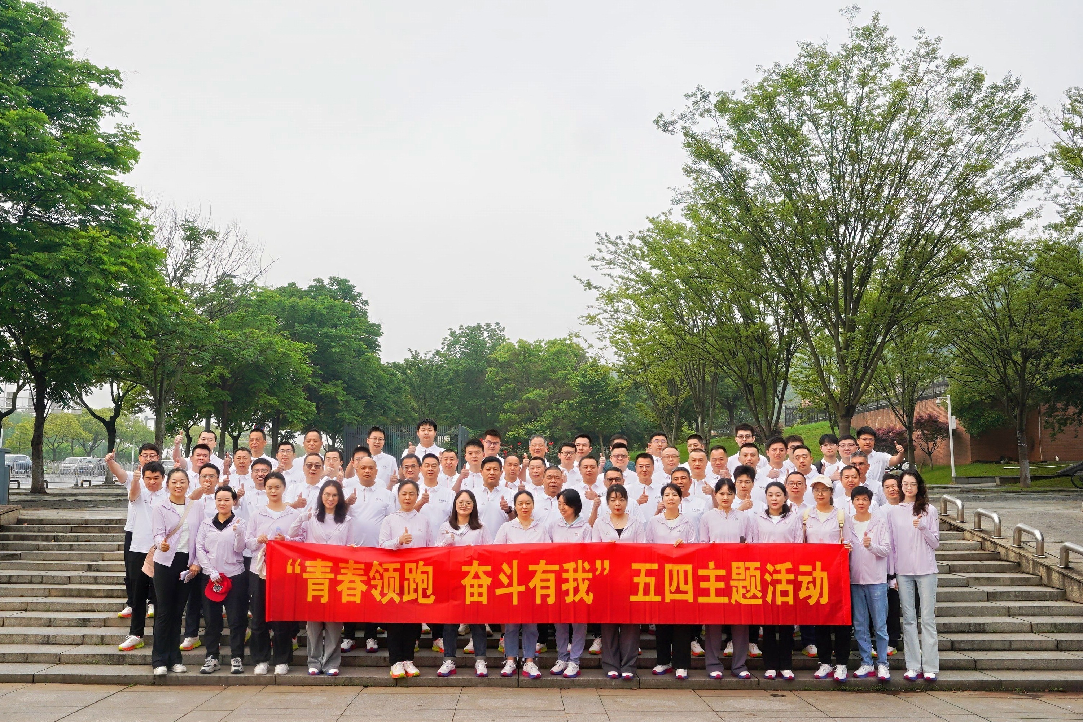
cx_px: 542
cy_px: 361
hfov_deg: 60.3
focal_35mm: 31
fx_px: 932
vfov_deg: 42.3
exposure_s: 1/100
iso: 100
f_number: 4.5
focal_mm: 21
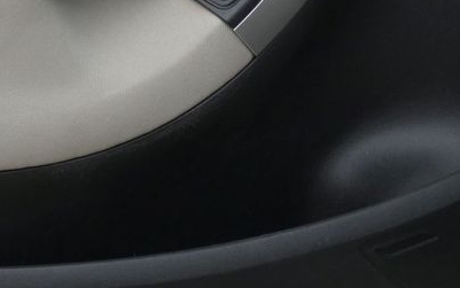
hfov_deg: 18.6
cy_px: -41
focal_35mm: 111
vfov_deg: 11.6
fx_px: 1392
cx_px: 89
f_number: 3.6
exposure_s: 1/80
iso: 125
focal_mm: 7.3
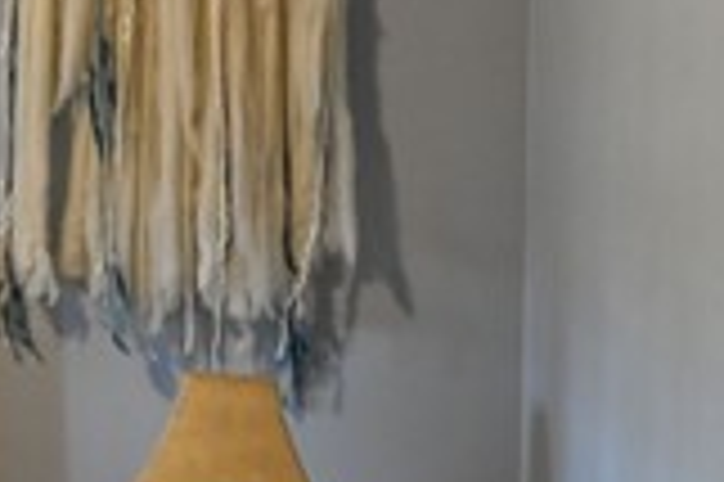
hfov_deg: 13.8
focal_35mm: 108
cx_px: -989
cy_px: 297
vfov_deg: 12.6
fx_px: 2170
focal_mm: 16
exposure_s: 1/2.5
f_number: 5.6
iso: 200
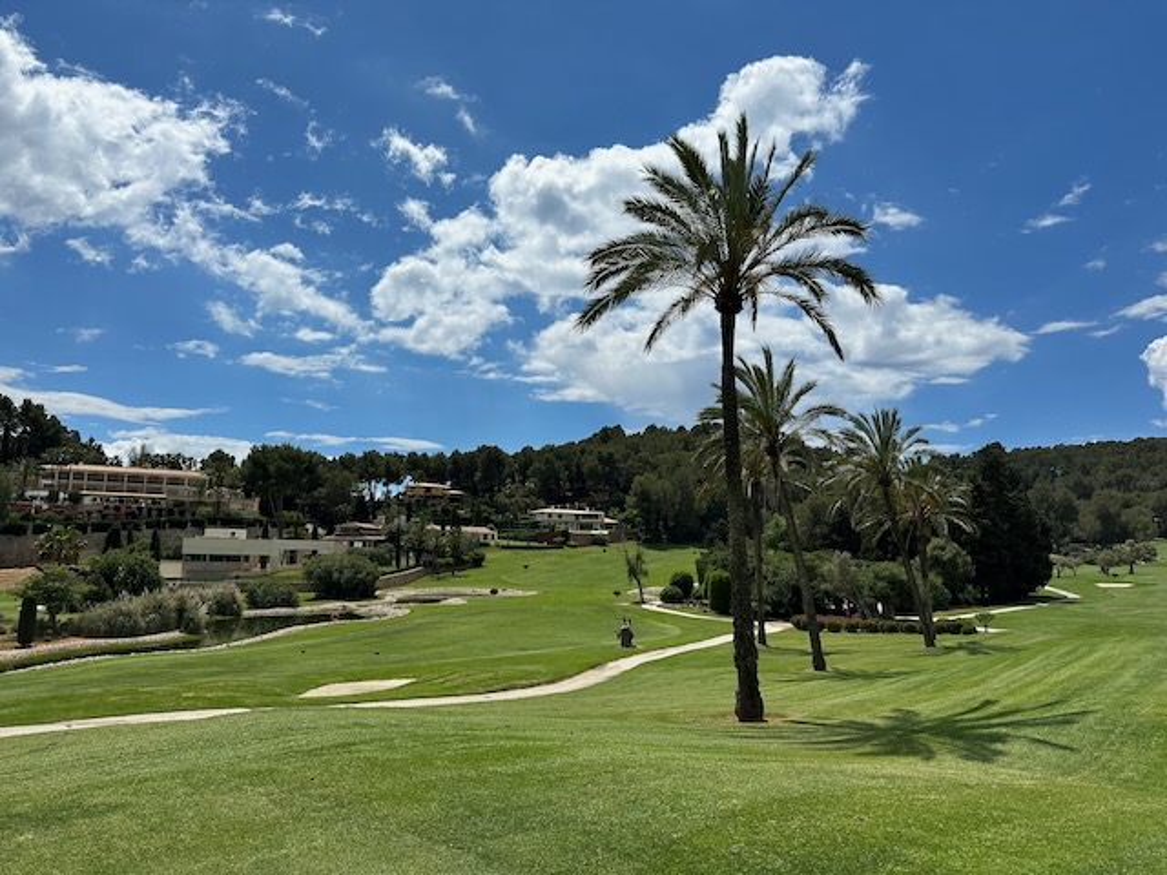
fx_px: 809
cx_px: 584
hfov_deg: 71.6
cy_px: 438
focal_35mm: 24
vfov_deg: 56.8
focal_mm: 6.86
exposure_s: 1/12048
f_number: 1.78
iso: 80
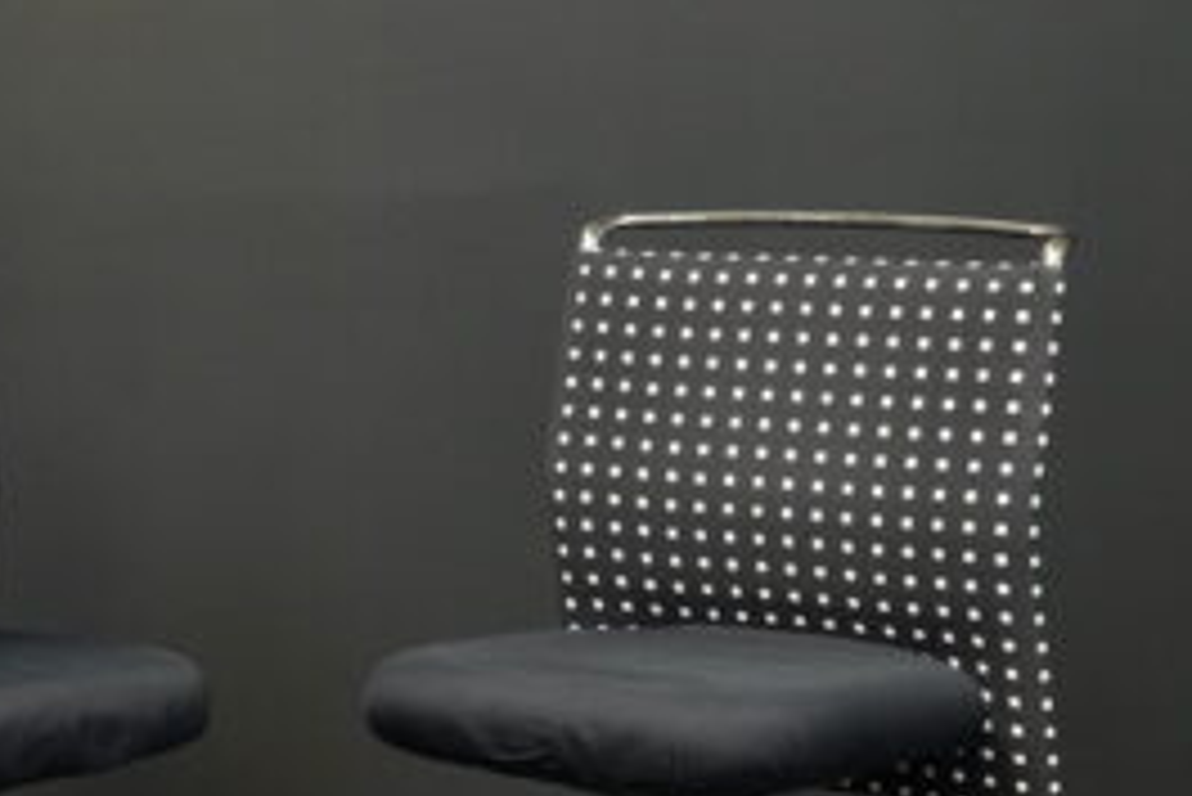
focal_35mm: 120
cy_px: 562
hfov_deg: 17.0
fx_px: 3975
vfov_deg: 11.4
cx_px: 292
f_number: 7.1
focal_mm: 53
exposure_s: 1/160
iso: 5000
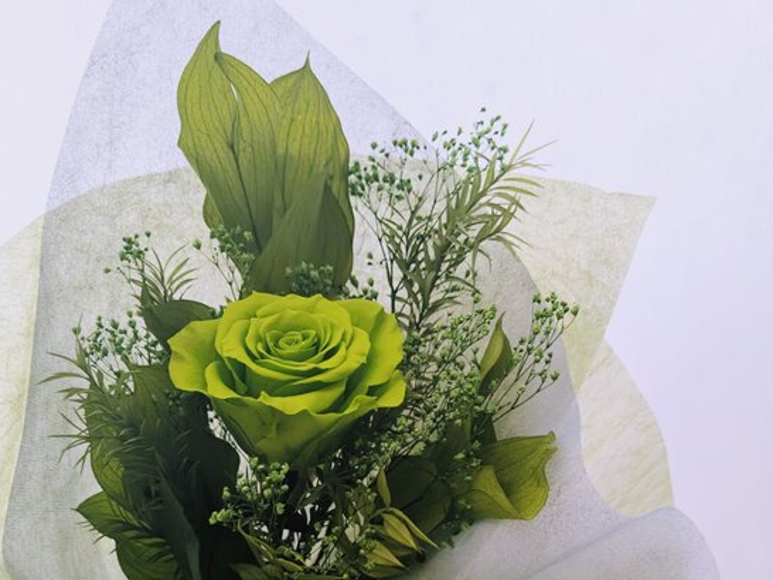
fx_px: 871
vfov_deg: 35.3
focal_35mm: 39
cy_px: 487
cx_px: 326
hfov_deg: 47.7
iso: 200
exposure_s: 1/60
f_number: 1.89
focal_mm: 5.43
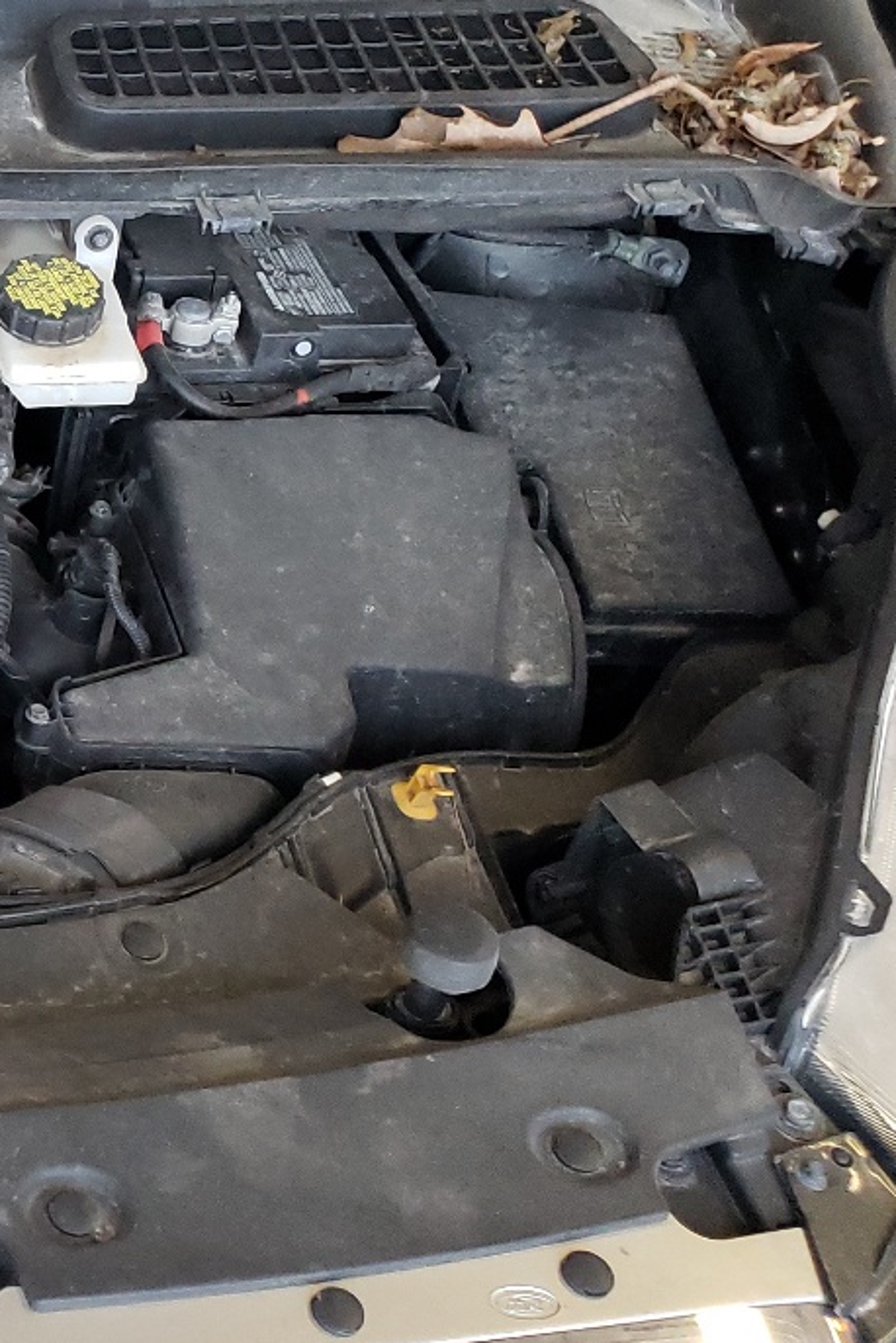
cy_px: 579
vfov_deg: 31.8
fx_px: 2352
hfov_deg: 19.0
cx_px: -446
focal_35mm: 63
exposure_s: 1/60.2
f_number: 1.5
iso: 322
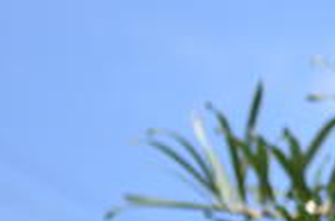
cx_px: 918
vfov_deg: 3.4
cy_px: 223
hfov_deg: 4.9
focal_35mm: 402
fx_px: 3729
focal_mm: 45
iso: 400
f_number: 5.3
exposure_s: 1/1250
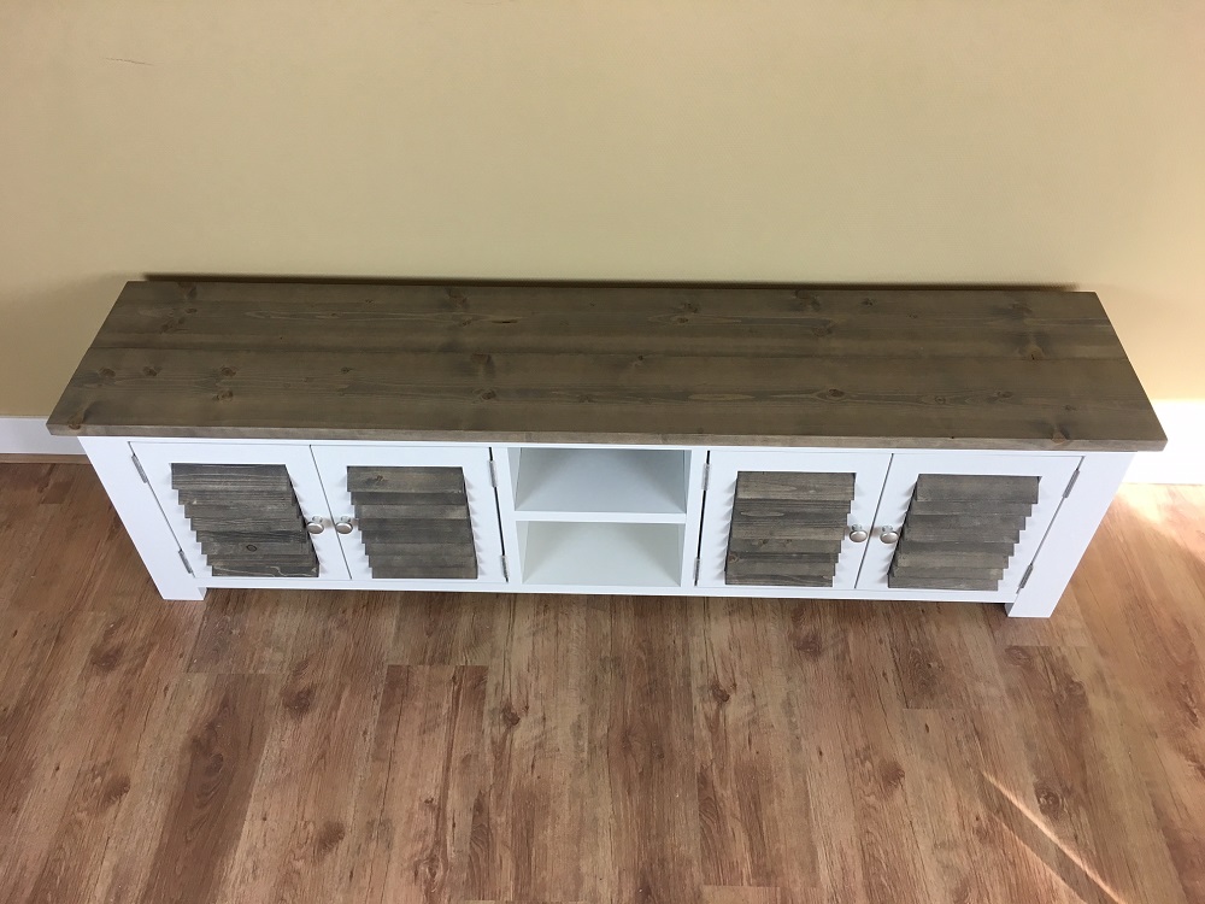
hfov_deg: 61.7
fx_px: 1010
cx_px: 602
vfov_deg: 48.2
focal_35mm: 29
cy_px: 452
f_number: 2.2
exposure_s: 1/30
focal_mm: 4.15
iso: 25
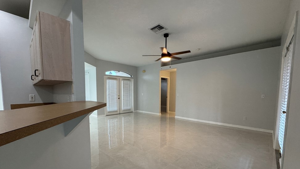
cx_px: 143
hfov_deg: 99.3
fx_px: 127
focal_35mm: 16
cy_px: 103
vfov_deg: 66.3
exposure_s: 1/120
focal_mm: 2.22
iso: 250
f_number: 2.2
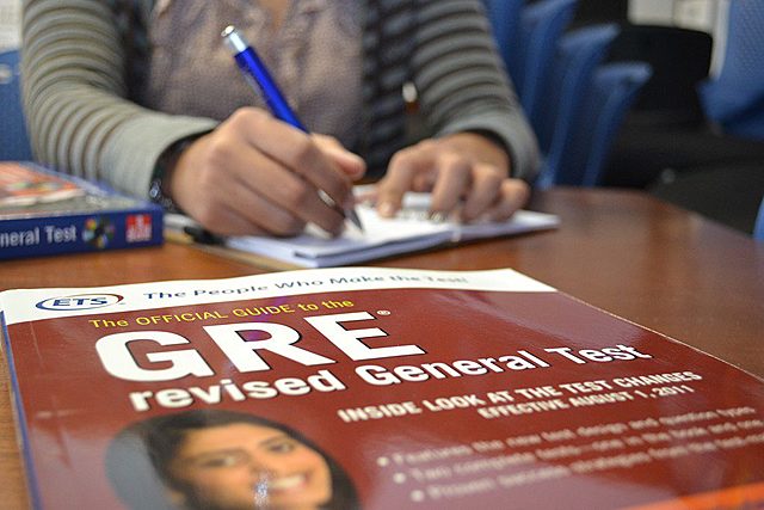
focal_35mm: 44
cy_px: 255
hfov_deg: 45.0
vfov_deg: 30.9
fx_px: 923
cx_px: 382
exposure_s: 1/60
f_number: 4.5
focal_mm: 29
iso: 1000
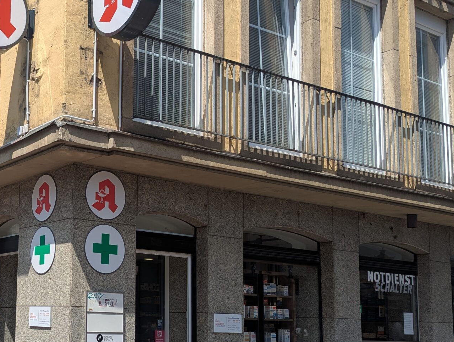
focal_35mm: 48
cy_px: 252
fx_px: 630
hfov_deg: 36.7
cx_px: 32
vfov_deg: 29.9
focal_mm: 6.81
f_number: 1.85
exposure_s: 1/2096
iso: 48
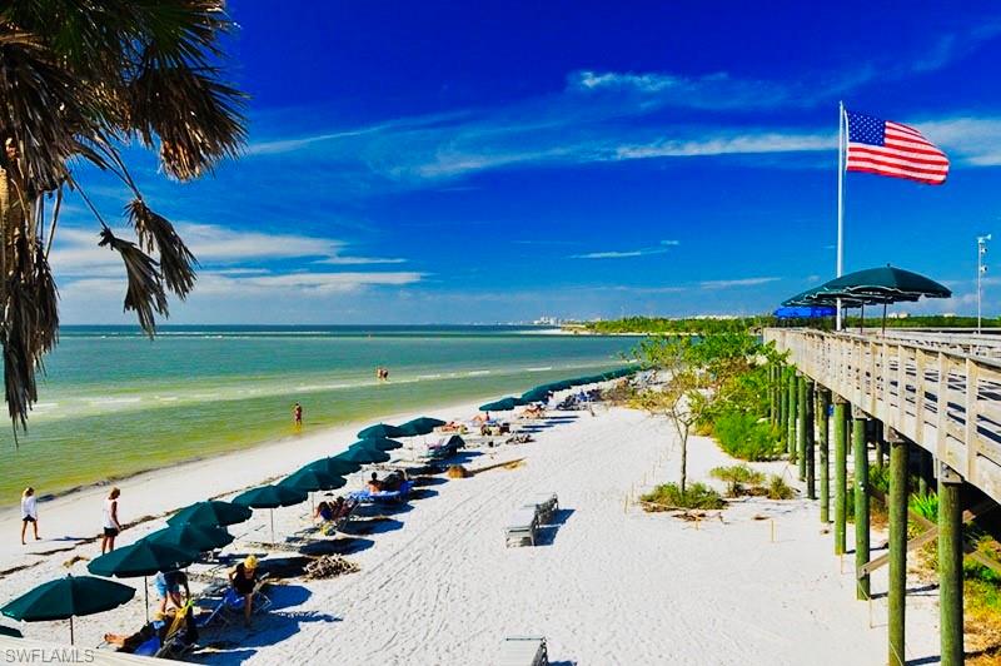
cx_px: 500
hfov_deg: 62.0
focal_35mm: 30
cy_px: 333
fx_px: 833
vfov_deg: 43.5
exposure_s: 1/250
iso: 200
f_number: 9
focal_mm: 20
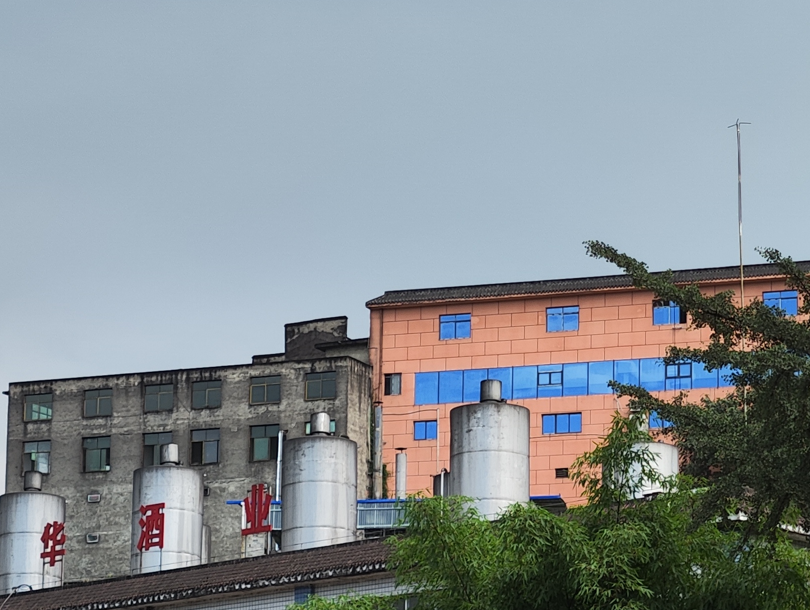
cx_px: 135
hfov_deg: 16.2
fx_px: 2812
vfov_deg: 12.3
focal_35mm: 120
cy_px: 589
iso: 50
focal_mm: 7.1
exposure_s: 1/268
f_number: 1.9
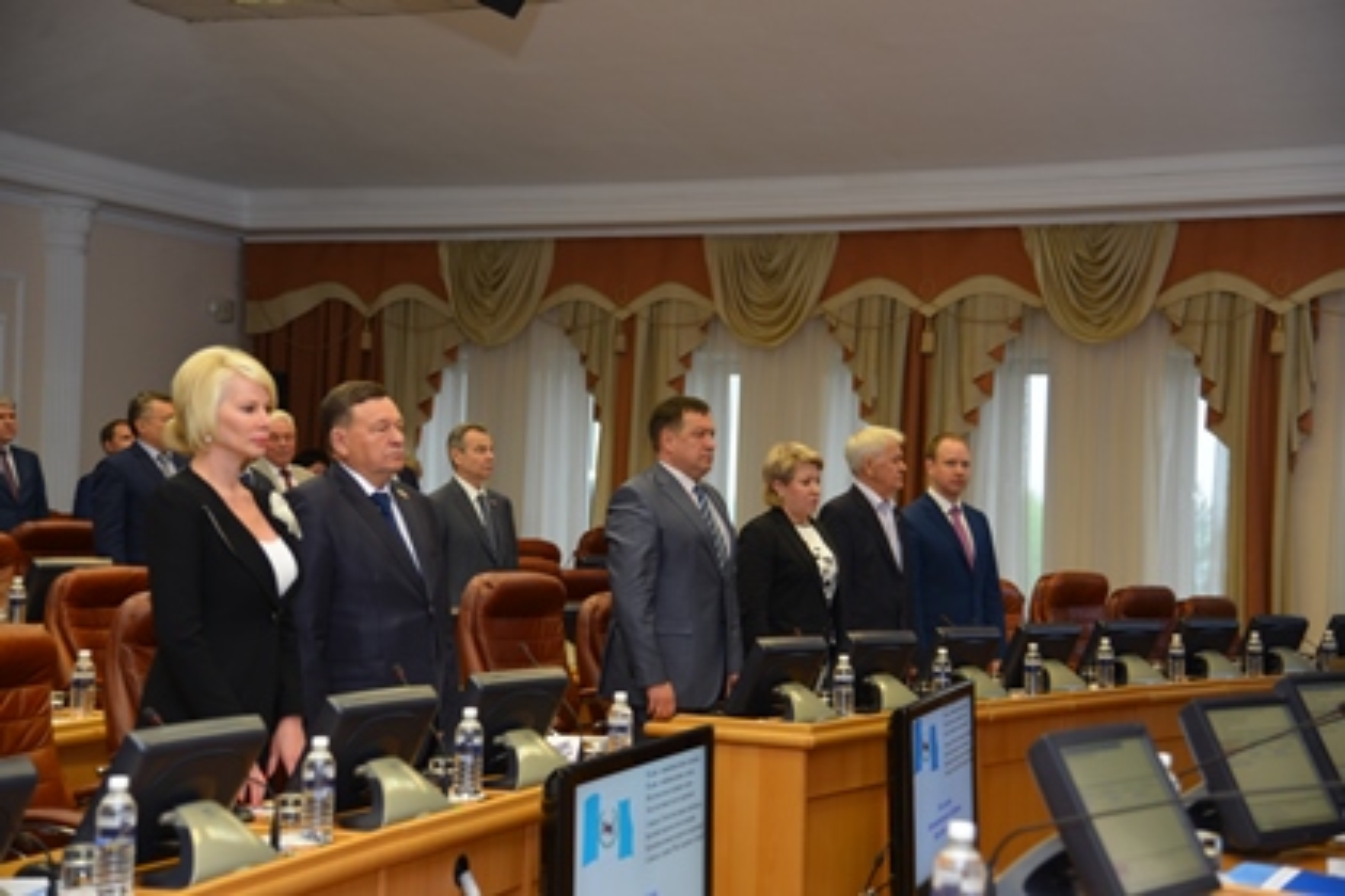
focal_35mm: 55
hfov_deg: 36.2
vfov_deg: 24.6
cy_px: 448
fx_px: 2055
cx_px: 672
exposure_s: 1/60
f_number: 4
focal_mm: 55
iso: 360
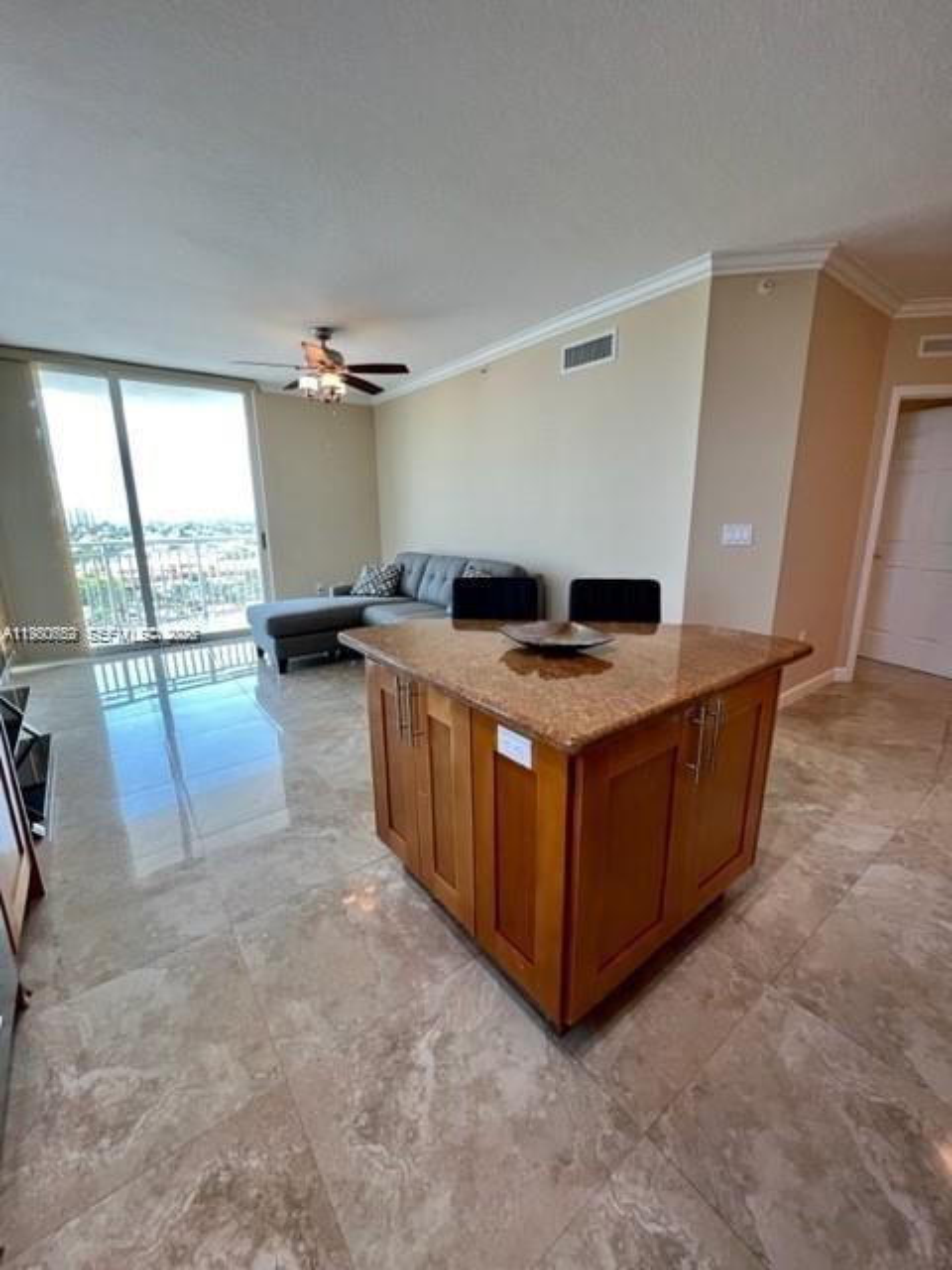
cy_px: 635
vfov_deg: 106.2
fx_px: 477
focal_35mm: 13
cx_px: 476
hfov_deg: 89.9
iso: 100
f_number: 1.8
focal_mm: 1.57
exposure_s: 1/120
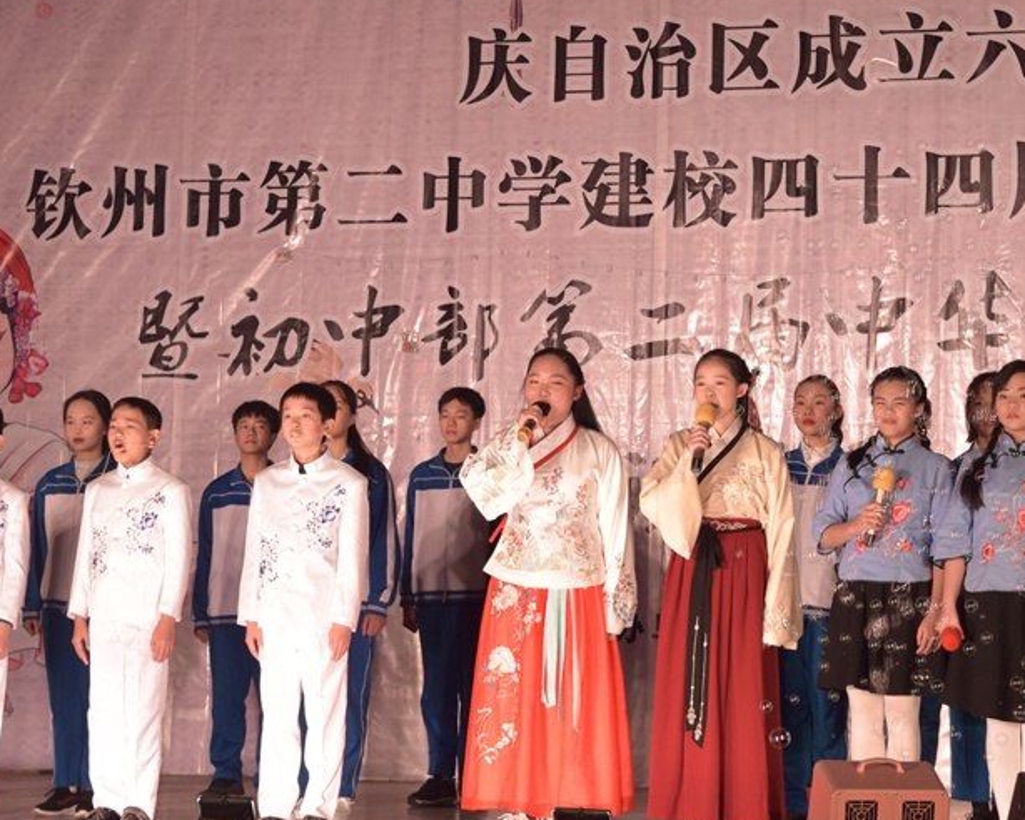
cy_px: 319
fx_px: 3336
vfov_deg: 14.0
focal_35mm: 110
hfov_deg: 17.4
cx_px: 663
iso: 320
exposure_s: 1/60
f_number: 5.3
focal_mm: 48
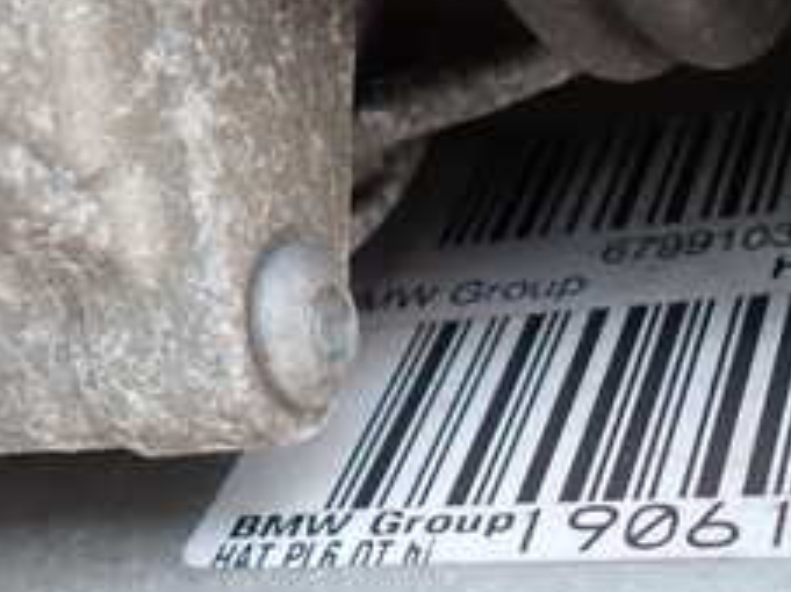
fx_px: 1507
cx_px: 592
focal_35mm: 66
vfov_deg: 21.9
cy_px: 477
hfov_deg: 29.0
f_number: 2
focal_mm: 4.5
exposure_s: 1/60
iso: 160
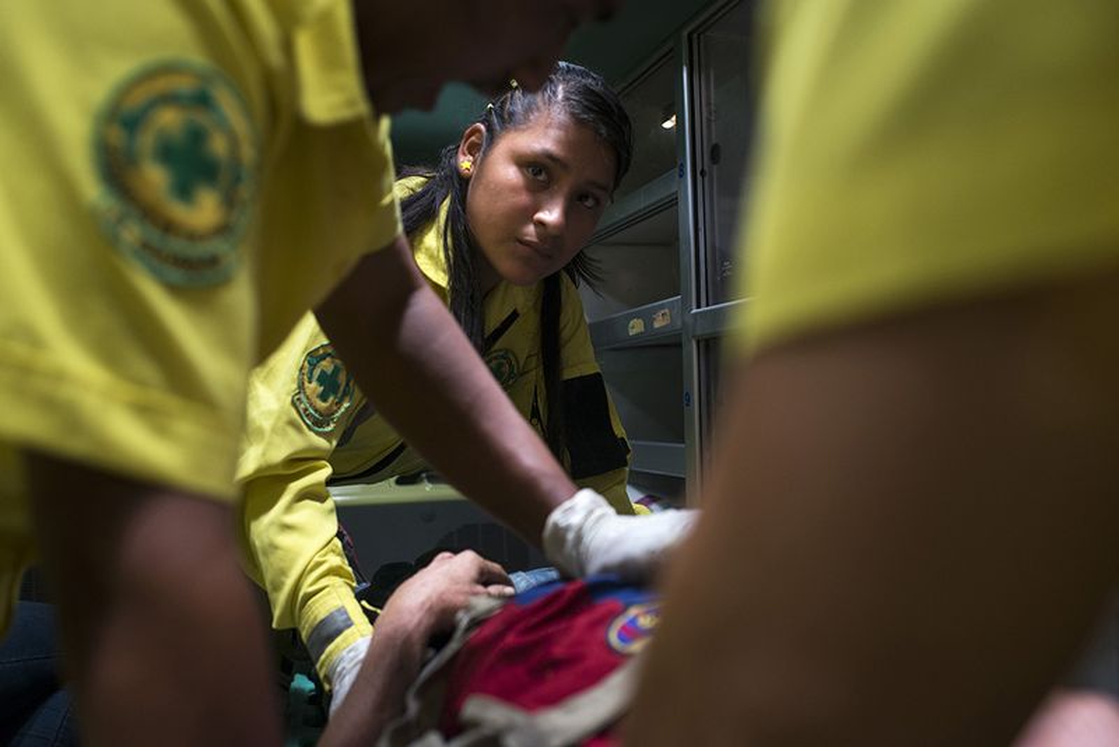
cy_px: 374
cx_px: 560
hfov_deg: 54.4
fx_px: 1088
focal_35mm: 35
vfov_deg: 37.9
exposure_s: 1/250
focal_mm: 35
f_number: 3.2
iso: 1250
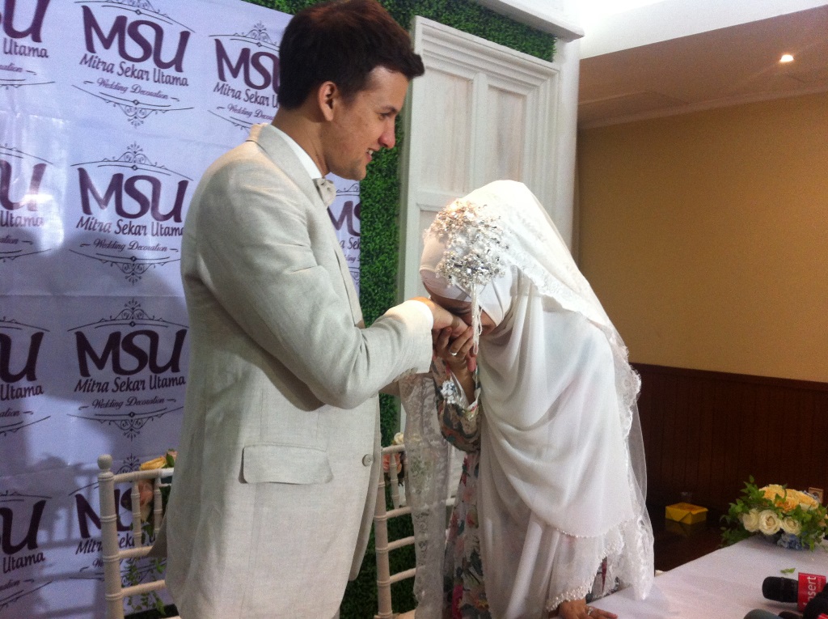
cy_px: 310
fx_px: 836
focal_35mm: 35
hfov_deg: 52.7
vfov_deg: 40.6
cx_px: 414
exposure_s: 1/17
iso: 160
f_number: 2.8
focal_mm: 3.85
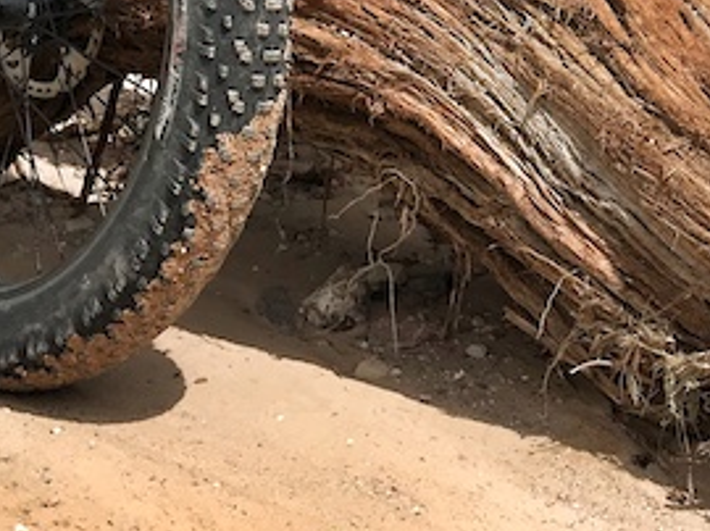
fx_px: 1701
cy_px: -179
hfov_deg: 23.3
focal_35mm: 83
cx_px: 179
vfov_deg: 16.7
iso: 20
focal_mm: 3.99
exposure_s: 1/3690
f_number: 1.8
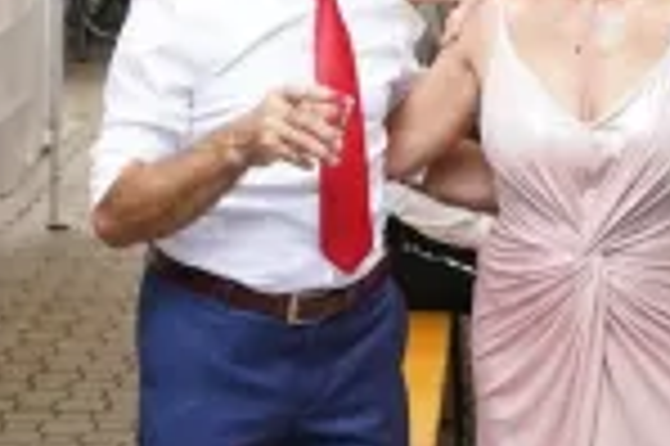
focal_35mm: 158
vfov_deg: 8.7
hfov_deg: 13.0
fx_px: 2937
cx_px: 247
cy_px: 119
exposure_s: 1/4000
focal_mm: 31
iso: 3200
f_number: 4
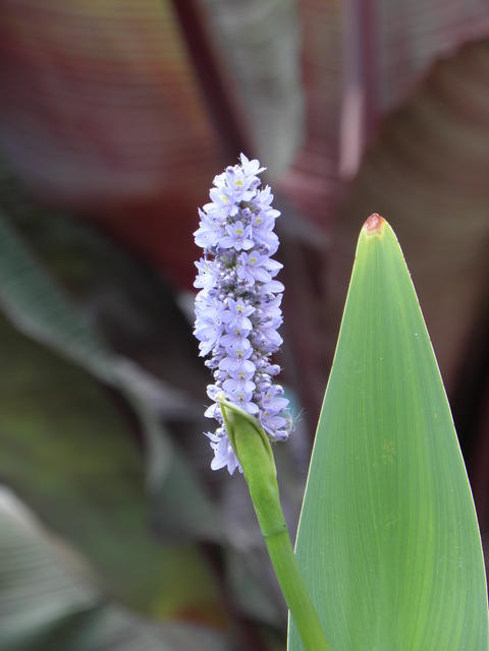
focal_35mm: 237
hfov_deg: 6.3
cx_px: 244
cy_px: 326
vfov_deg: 8.4
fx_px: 4464
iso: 125
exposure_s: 1/80
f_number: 4.5
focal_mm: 42.26
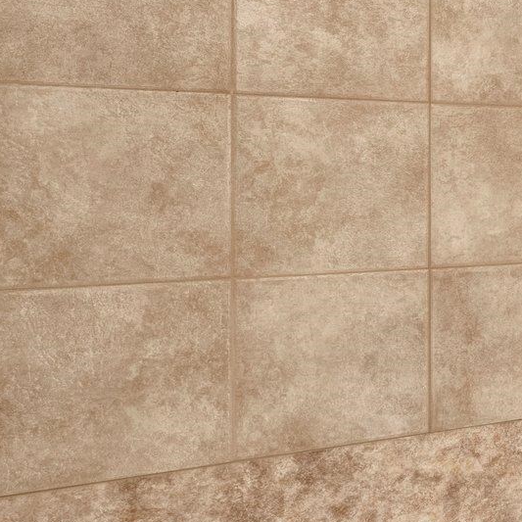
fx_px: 853
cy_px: 162
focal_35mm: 50
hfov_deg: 24.8
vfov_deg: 33.6
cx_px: 811
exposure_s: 1/8
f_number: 8
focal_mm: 15.3
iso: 1000
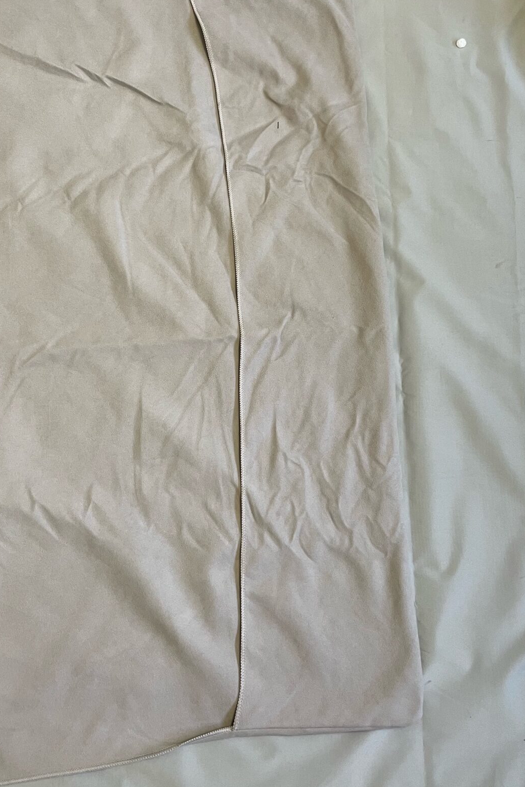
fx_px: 766
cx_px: 264
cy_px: 318
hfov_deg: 37.8
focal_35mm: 35
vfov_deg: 54.1
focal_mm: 4.2
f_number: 1.6
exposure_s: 1/50
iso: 80
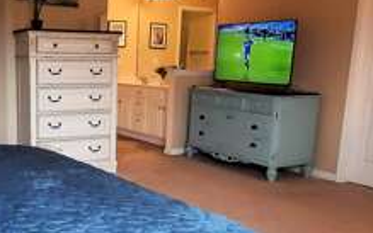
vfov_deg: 29.7
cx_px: 100
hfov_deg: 44.9
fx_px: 437
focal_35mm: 43
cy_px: 153
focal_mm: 1.8
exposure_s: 1/59
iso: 200
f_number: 2.2
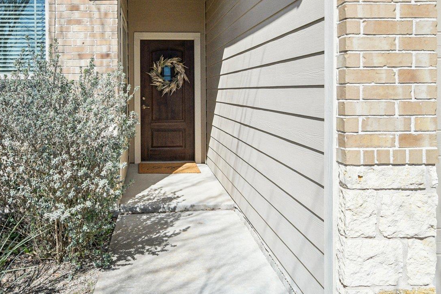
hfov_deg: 64.7
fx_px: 343
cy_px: 75
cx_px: 170
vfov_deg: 44.9
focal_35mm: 28
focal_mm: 10
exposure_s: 1/1000
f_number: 8
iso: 400
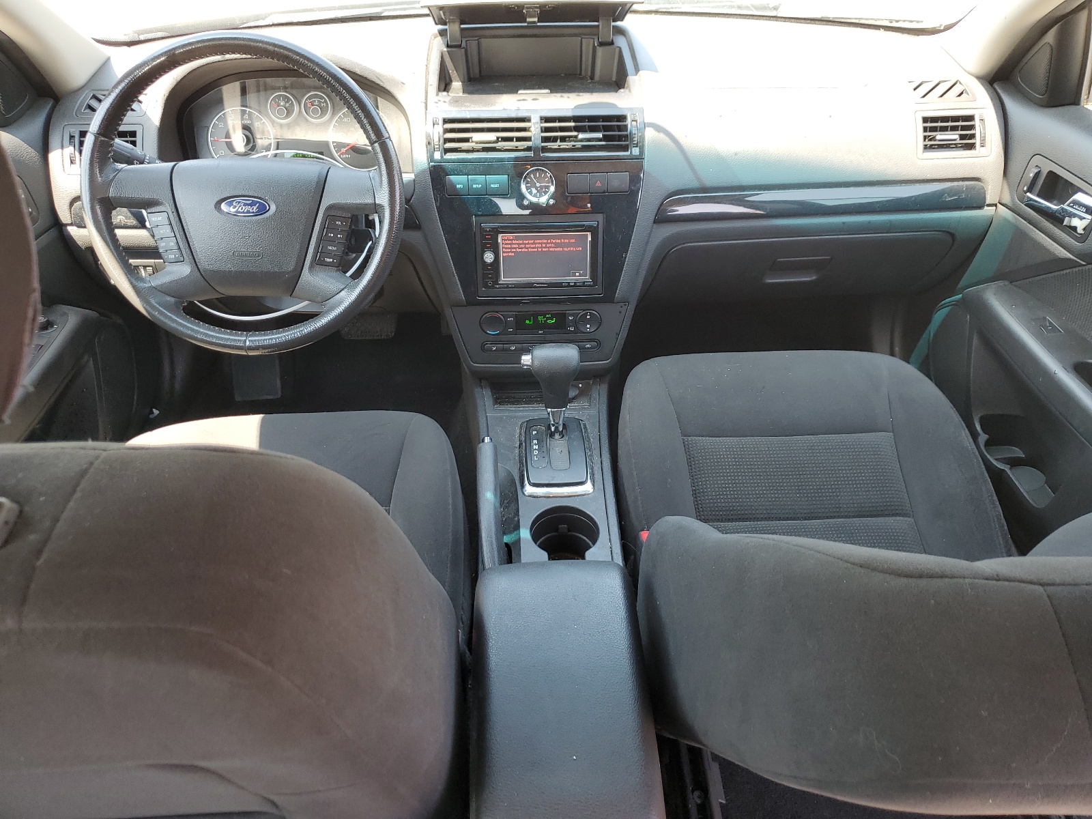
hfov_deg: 67.3
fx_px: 820
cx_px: 546
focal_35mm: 26
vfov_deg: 53.1
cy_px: 410
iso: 50
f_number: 1.5
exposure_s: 1/104
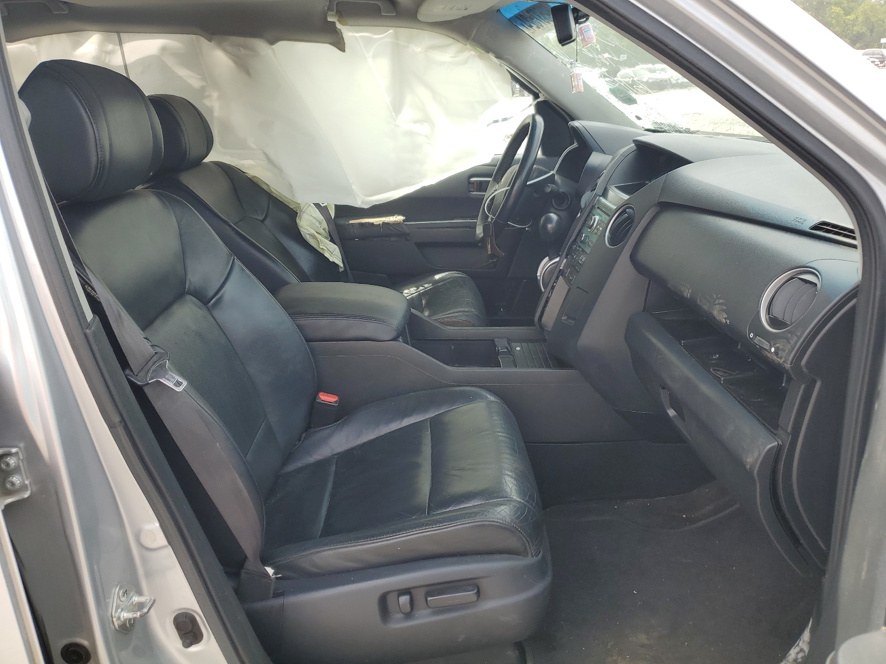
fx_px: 665
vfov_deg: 53.1
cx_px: 443
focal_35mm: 26
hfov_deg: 67.3
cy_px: 332
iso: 50
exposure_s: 1/556
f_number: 1.5
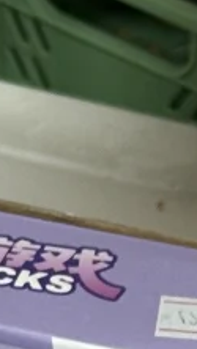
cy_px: 626
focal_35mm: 339
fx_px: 3146
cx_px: 186
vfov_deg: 6.2
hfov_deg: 3.6
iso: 100
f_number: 1.78
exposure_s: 1/50
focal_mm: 6.86
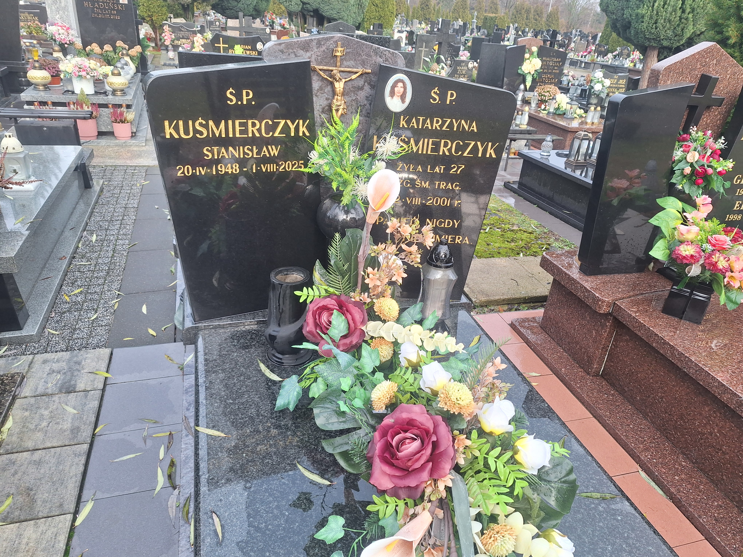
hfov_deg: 73.9
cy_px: 278
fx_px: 494
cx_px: 372
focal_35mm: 23
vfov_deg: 58.9
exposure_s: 1/236
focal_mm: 5.54
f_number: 1.8
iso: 40
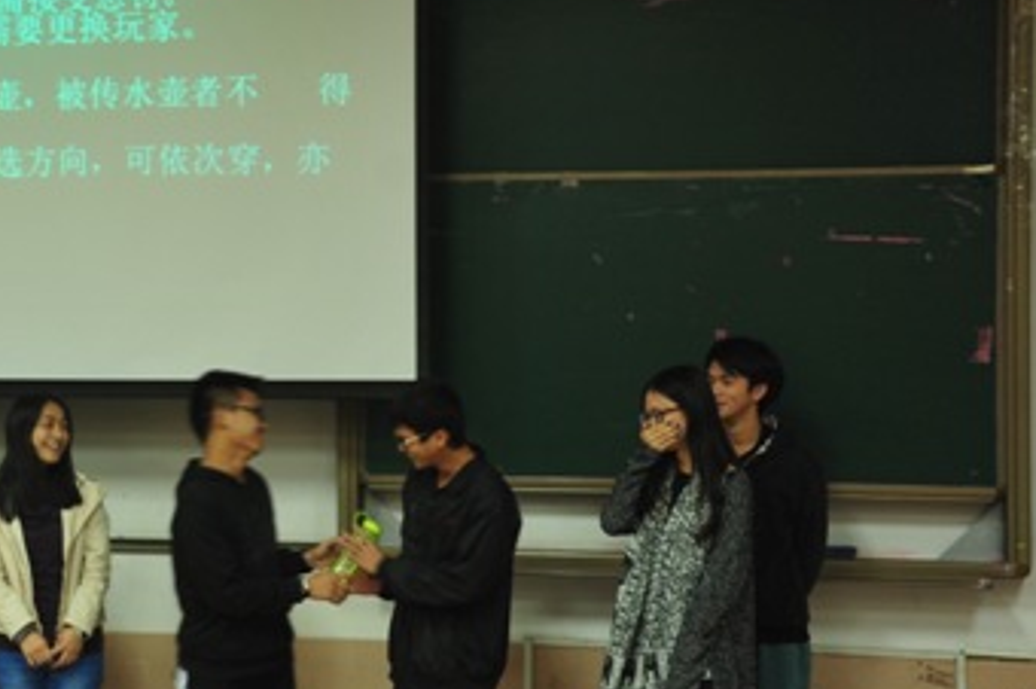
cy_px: 299
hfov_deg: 20.9
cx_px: 137
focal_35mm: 96
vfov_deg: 14.2
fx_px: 2760
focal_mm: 48
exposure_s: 1/13
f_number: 4.2
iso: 640
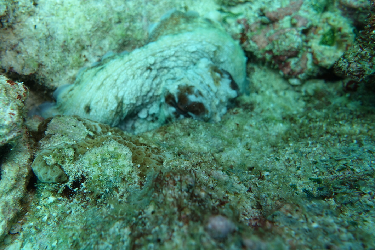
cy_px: 100
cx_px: 160
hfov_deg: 63.4
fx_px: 302
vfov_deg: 44.7
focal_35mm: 29
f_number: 4
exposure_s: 1/200
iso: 125
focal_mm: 8.8
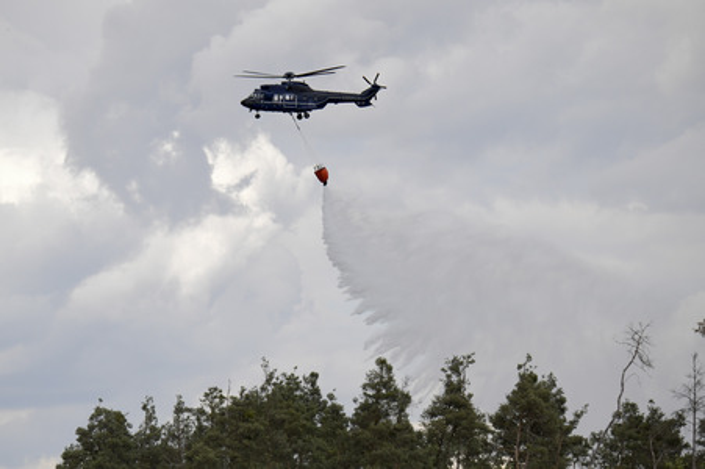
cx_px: 352
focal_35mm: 230
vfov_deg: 6.0
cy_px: 234
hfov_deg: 9.0
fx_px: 4501
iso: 1250
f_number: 5.3
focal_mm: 230
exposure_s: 1/8000
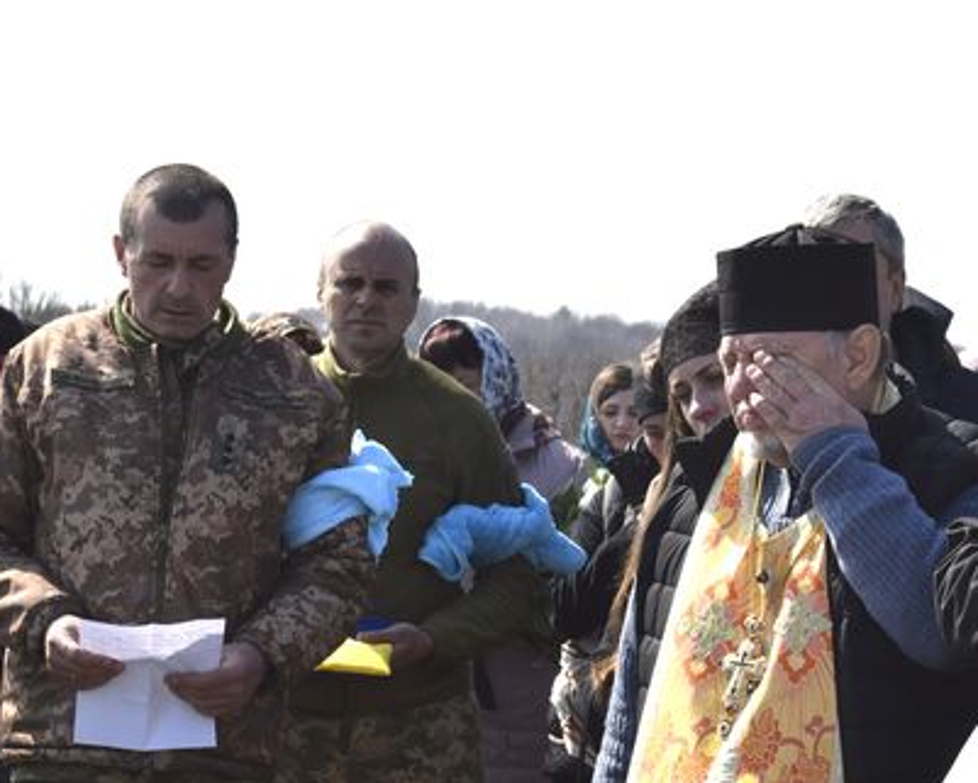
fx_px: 4195
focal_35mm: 145
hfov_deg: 13.3
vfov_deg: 10.6
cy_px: 540
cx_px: 685
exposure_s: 1/200
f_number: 11
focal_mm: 55
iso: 100
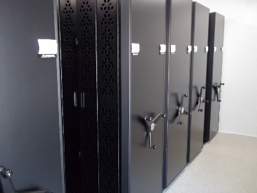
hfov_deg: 51.4
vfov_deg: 39.7
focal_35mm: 36
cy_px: 96
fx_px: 267
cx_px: 128
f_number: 3.1
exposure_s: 1/30
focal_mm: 6.5
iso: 320
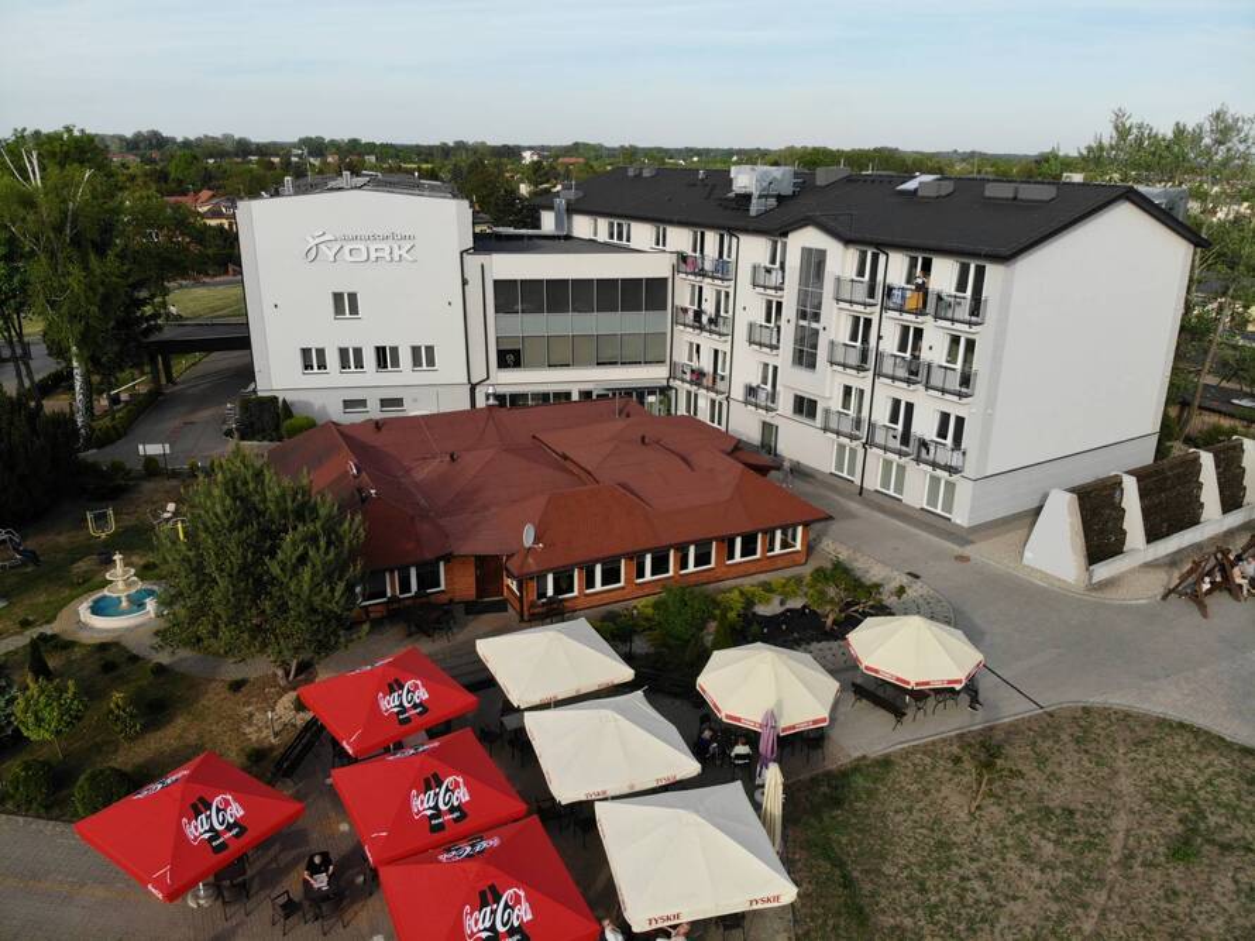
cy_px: 470
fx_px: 870
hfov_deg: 71.6
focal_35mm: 24
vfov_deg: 56.8
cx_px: 628
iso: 108
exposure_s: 1/732
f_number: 2.8
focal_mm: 4.5
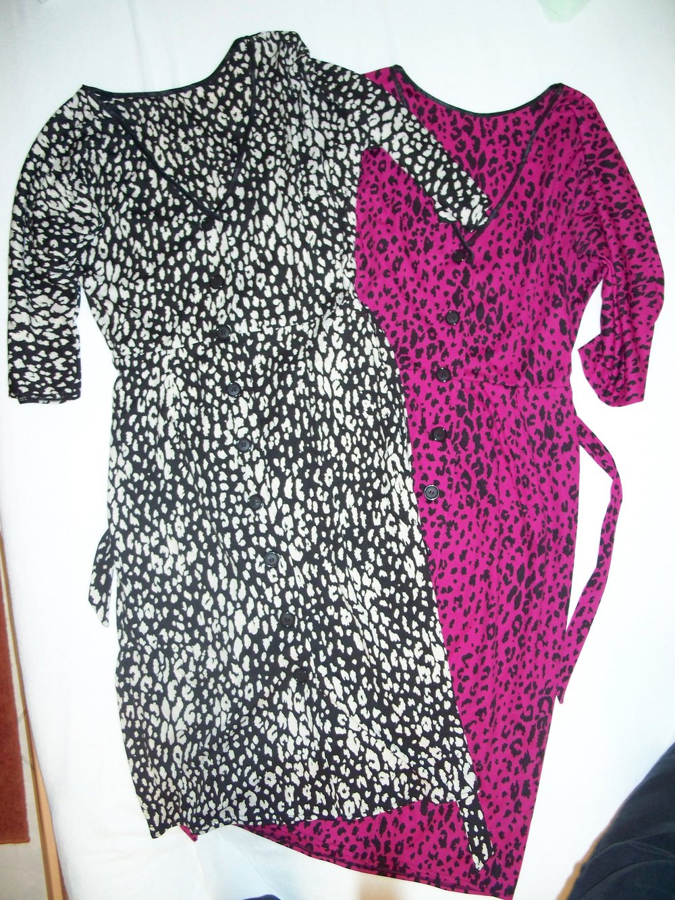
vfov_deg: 50.1
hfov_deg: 38.7
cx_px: 338
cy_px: 450
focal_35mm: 37
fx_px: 962
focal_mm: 7.8
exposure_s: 1/60
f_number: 2.8
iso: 400
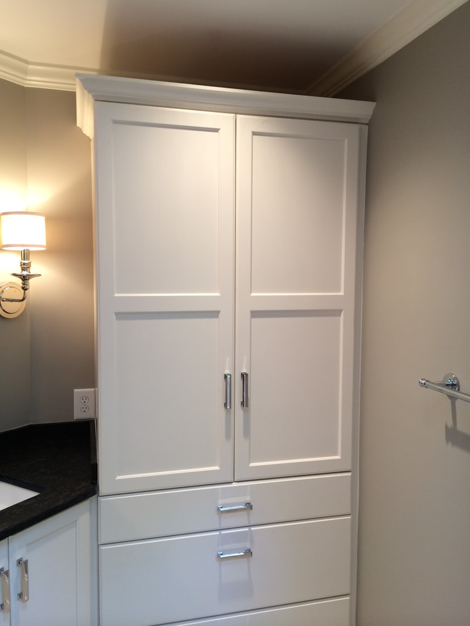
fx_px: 543
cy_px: 313
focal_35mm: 30
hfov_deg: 46.8
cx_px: 235
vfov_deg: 60.0
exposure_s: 1/30
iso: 50
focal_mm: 4.12
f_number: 2.2
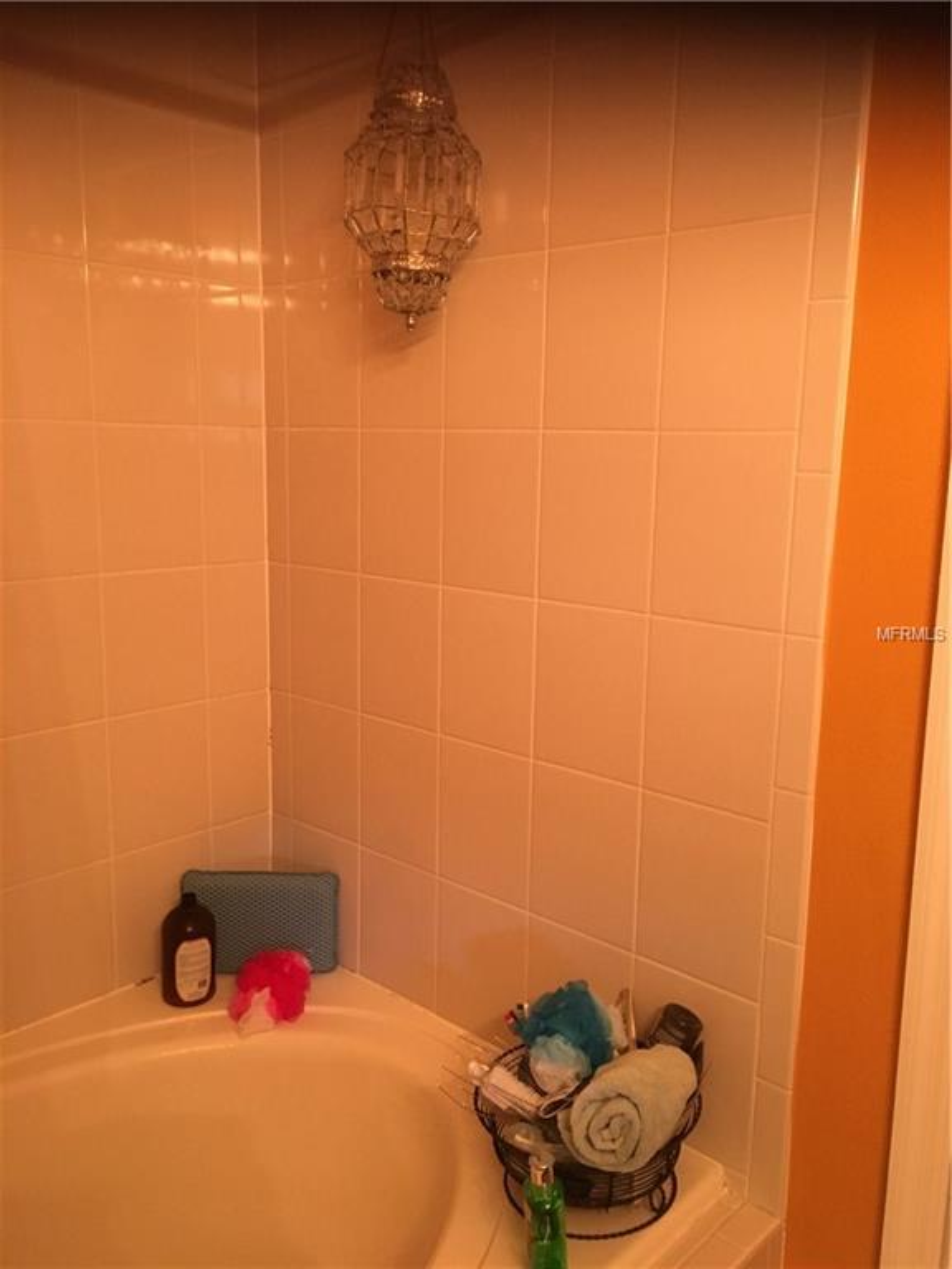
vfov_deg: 61.7
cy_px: 634
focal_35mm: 29
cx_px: 476
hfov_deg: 48.2
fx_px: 1063
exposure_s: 1/24
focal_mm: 4.15
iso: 200
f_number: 2.2
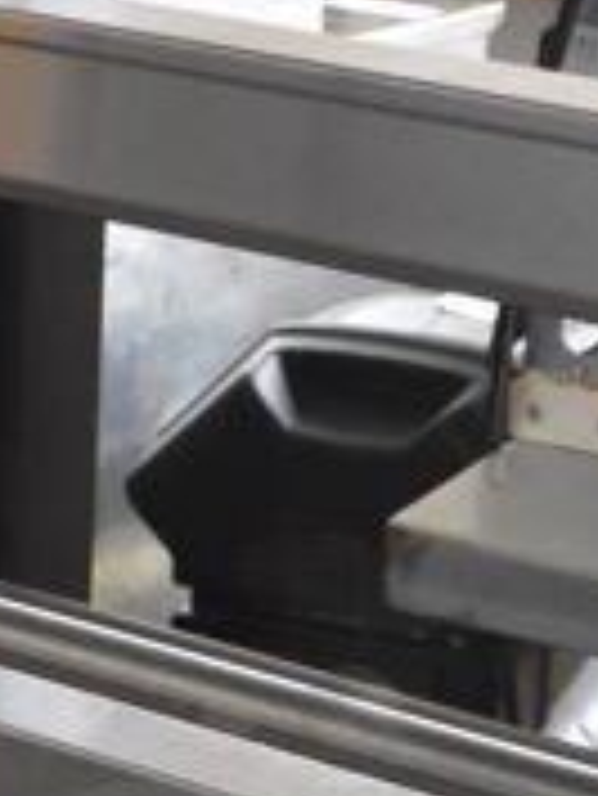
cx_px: 90
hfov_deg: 11.0
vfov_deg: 14.3
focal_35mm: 134
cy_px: 902
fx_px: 3083
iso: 3200
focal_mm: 18
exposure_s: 1/125
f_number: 3.5
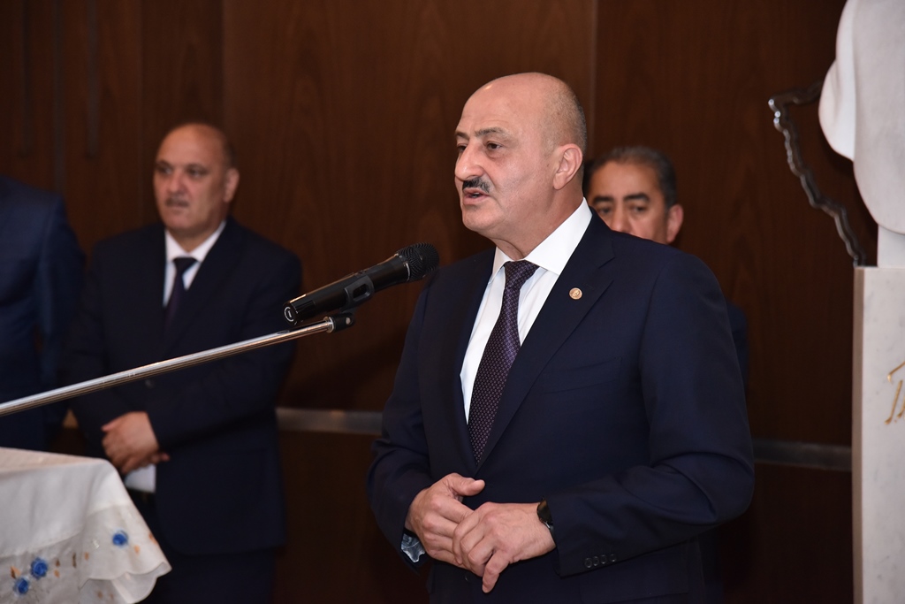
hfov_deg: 17.1
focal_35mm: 120
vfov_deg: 11.4
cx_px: 452
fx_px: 3017
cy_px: 302
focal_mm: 120
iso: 2000
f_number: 5
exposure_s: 1/125
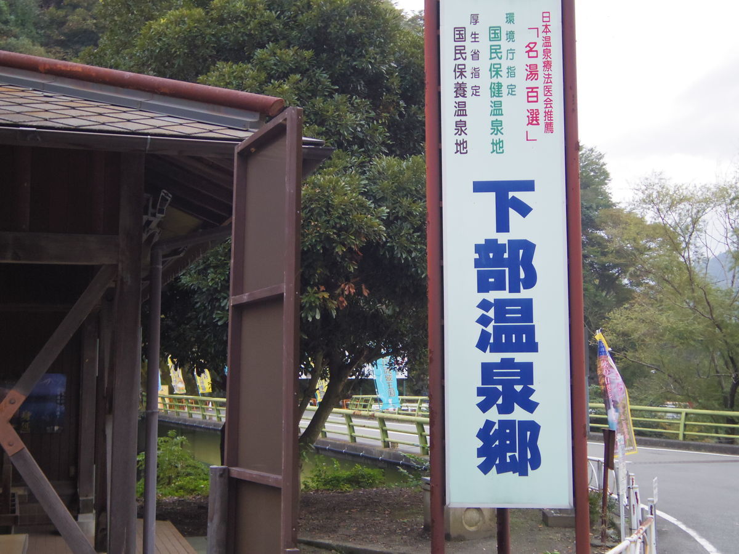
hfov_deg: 40.4
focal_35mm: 47
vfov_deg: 30.9
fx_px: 1003
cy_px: 277
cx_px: 370
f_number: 1.9
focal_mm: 8.5
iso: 640
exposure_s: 1/60
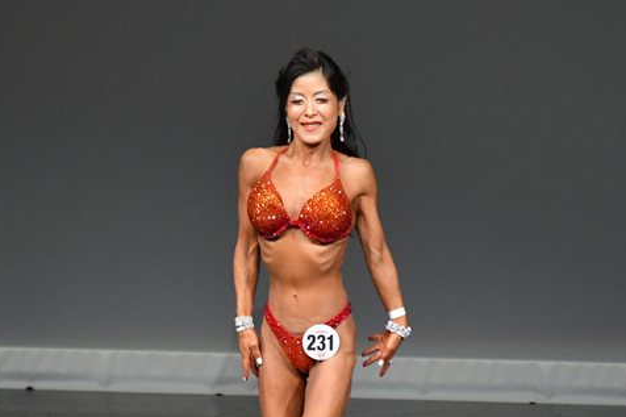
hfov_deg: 2.8
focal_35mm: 732
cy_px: 318
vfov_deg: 1.9
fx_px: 12724
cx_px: 335
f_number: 5.6
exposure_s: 1/400
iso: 4000
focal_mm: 300
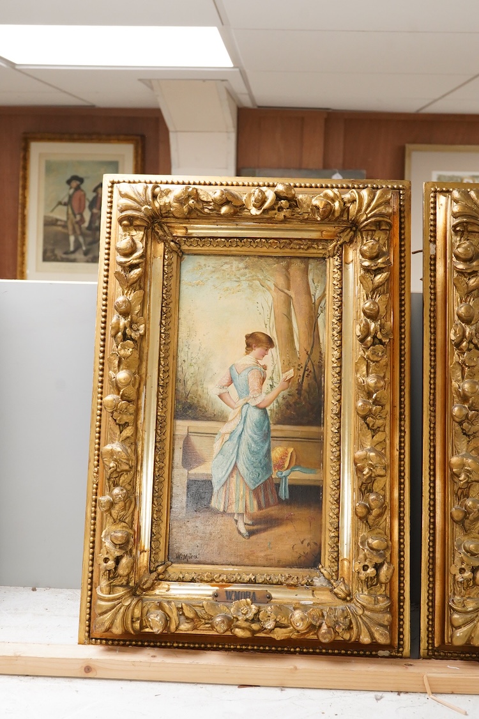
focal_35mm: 45
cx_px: 240
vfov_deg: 43.6
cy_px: 360
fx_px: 898
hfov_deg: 29.9
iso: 2500
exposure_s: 1/100
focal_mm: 30
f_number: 8
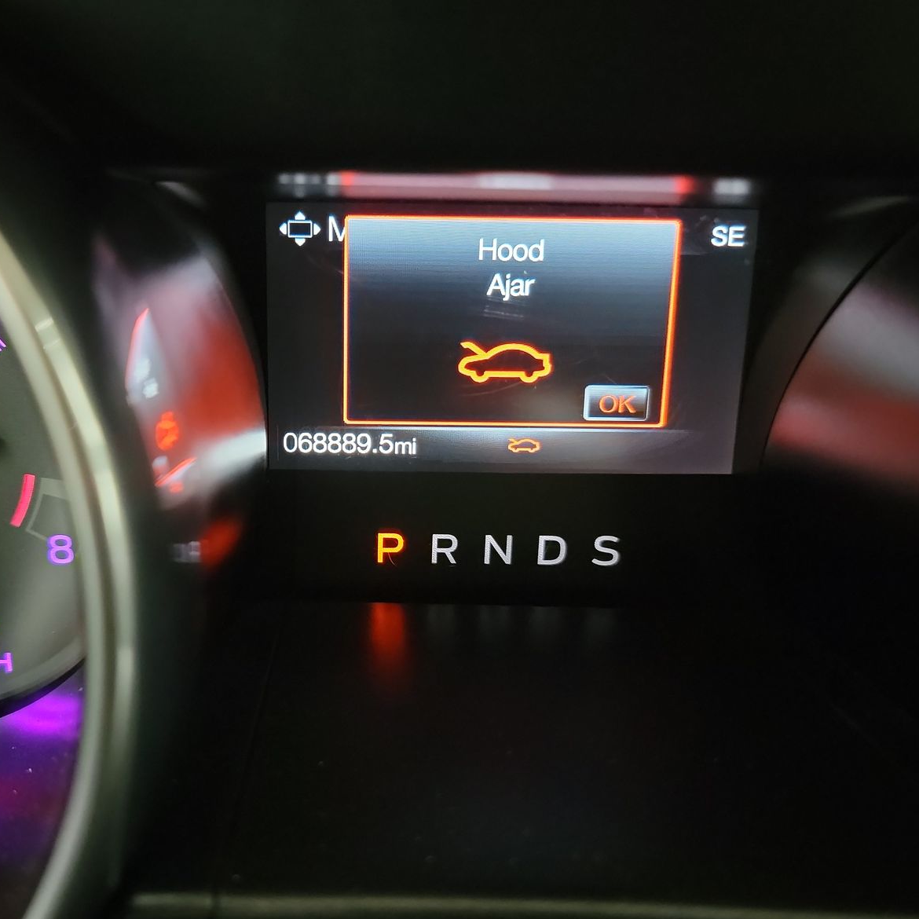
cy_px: 452
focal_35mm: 29
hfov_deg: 55.2
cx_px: 367
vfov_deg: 55.6
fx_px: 871
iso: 1815
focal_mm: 6.7
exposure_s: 1/14
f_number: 1.8
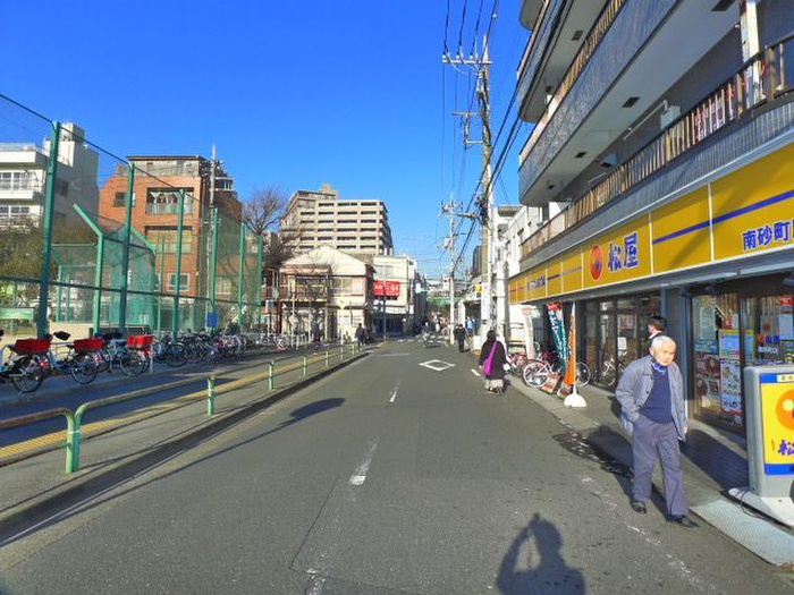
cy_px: 298
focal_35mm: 24
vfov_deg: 56.8
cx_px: 397
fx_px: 550
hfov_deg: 71.6
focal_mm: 5.1
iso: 400
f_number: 4
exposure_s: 1/640
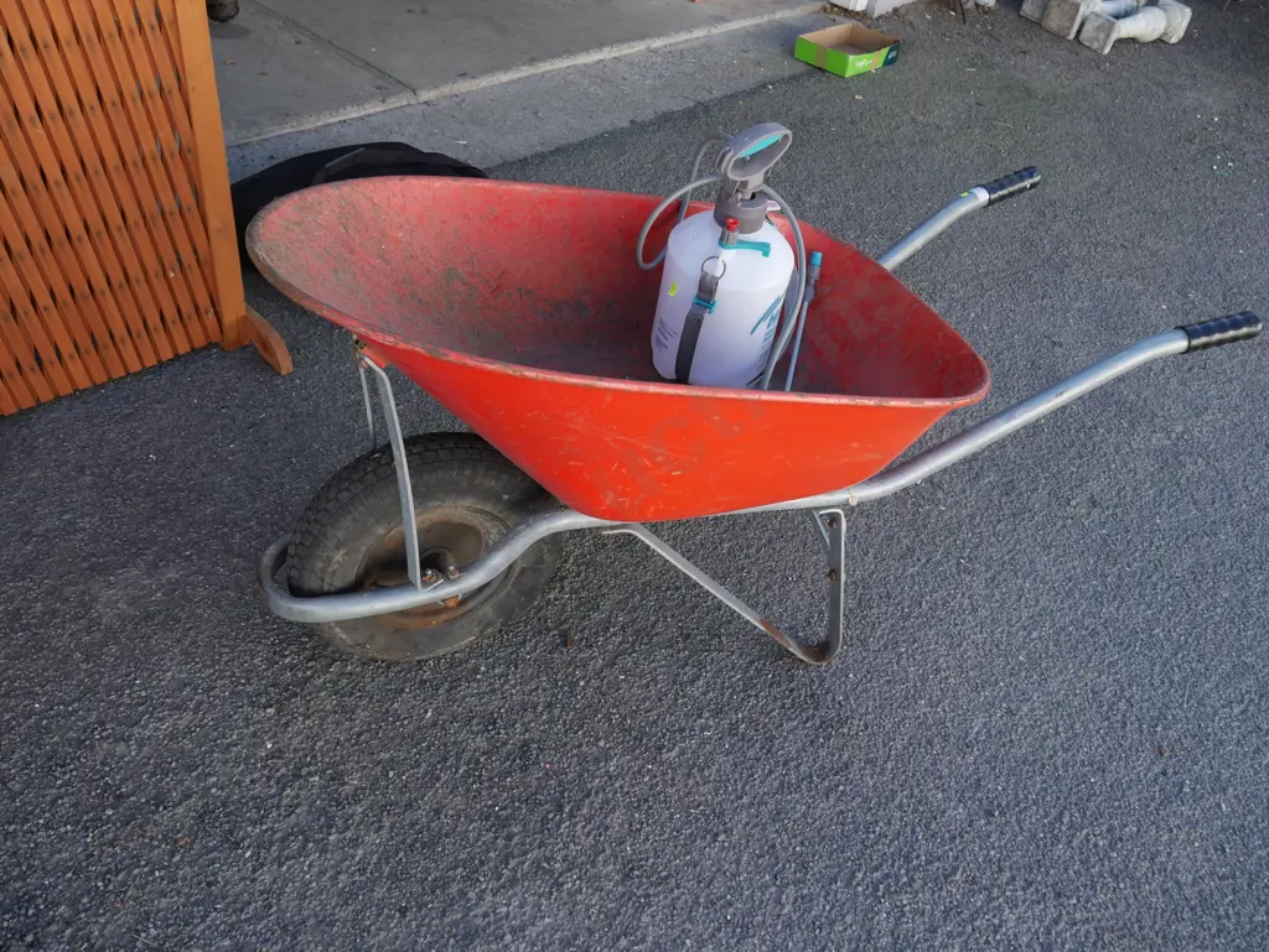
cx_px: 634
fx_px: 1100
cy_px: 476
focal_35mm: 30
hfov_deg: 59.9
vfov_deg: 46.8
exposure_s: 1/200
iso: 200
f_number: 5
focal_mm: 15
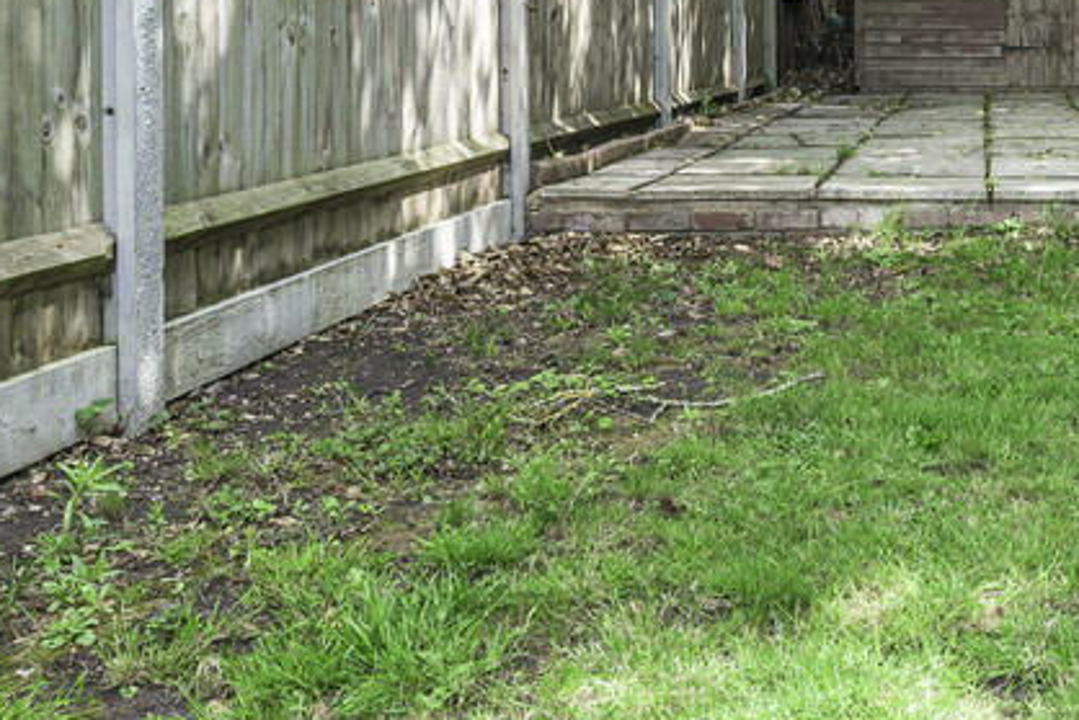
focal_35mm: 50
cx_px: 1045
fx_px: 1506
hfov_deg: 36.0
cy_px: 81
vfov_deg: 26.1
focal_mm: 20.5
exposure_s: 1/30
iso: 100
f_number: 9
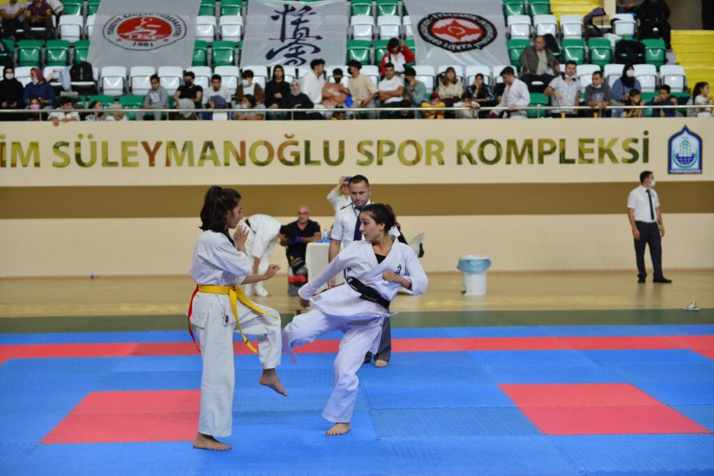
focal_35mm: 70
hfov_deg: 28.8
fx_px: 1388
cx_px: 357
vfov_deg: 19.5
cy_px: 238
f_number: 2.8
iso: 2500
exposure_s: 1/800
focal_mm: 70
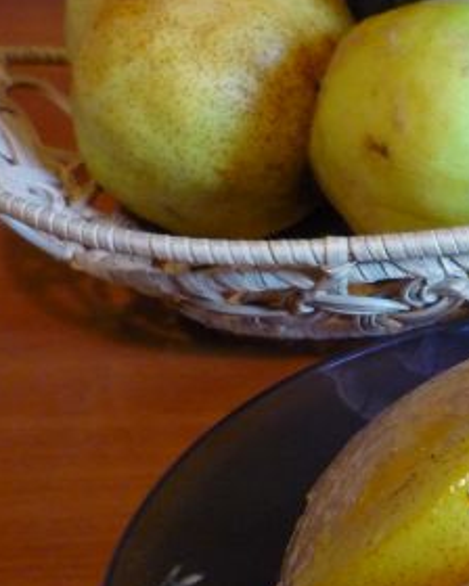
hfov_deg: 20.6
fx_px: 1197
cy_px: 283
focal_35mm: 69
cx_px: 574
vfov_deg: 27.5
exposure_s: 1/20
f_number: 2.8
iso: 400
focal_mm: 5.5
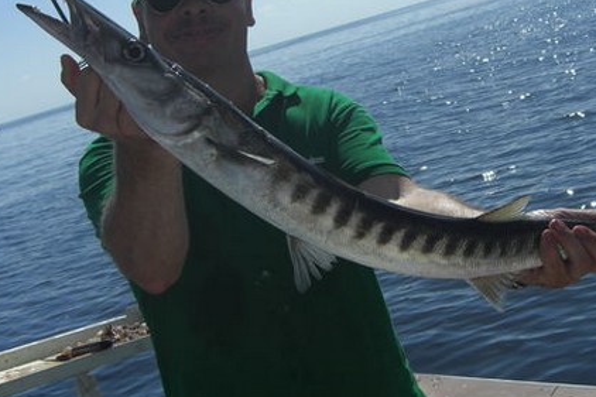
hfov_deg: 33.7
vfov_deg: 22.9
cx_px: 380
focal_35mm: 59
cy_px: 161
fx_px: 976
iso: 80
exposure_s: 1/500
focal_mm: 7.9
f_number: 8
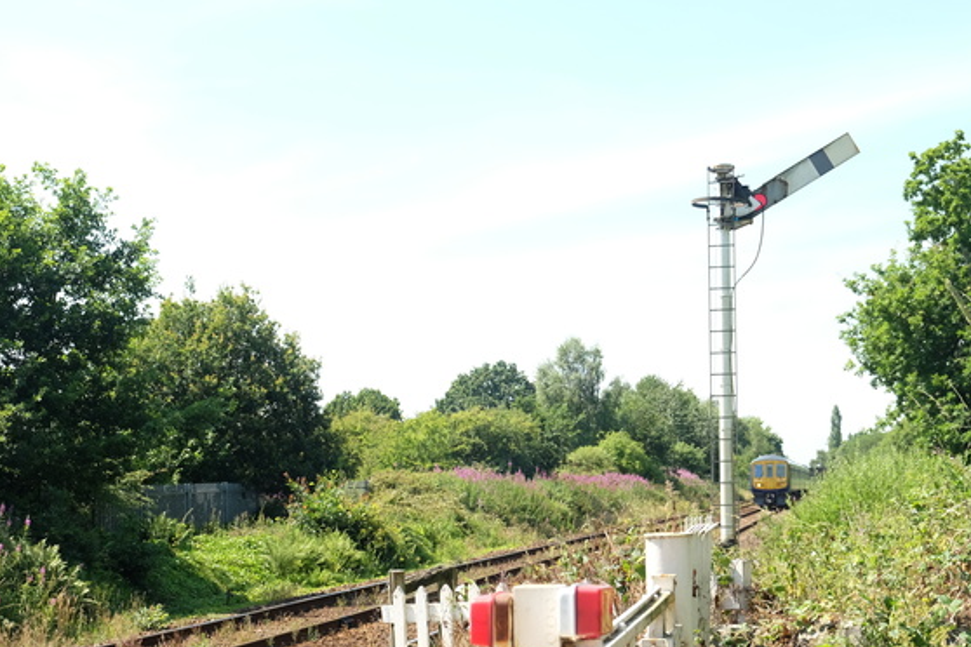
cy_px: 435
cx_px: 459
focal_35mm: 61
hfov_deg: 32.9
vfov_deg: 22.2
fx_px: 1645
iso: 200
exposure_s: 1/320
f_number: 4
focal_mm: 28.9
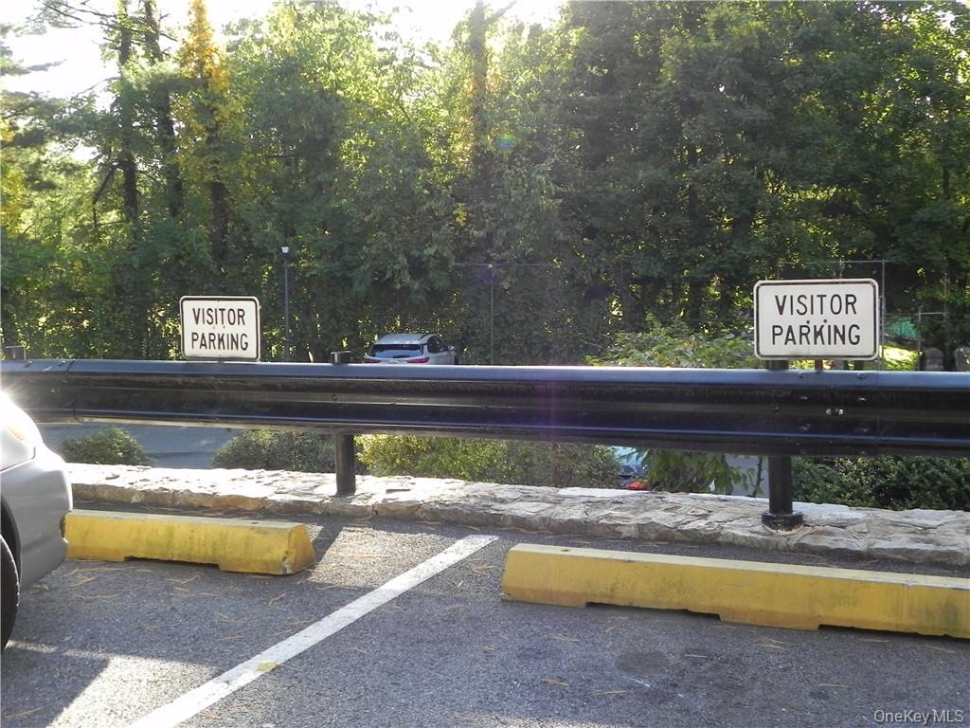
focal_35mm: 46
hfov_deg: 41.2
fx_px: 1289
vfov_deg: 31.5
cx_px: 485
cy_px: 364
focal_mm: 8.2
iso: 160
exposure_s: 1/120
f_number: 3.5
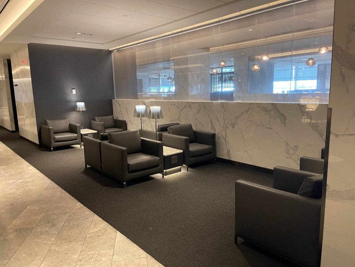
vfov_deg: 53.1
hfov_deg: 67.3
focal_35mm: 26
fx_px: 267
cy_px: 134
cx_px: 178
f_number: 1.6
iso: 320
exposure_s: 1/60
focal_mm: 5.1
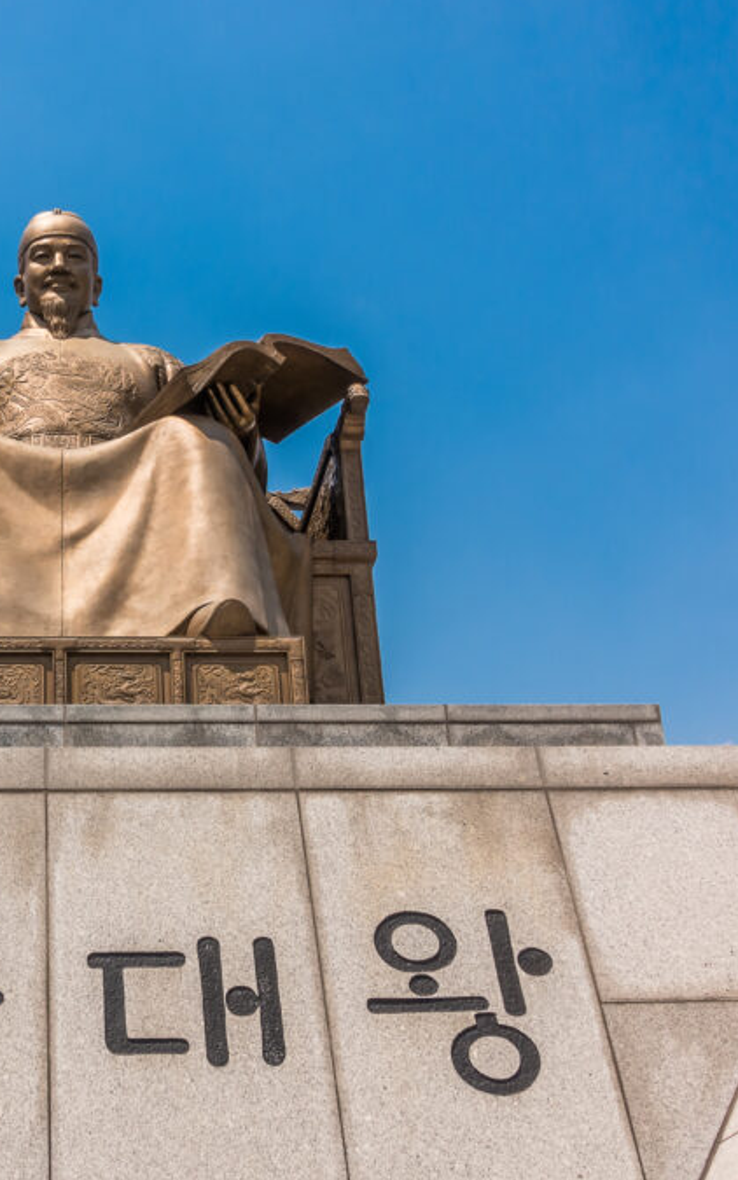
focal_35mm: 51
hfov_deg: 24.5
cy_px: 590
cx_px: 44
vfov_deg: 39.6
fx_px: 1641
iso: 100
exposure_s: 1/500
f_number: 8
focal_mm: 11.93
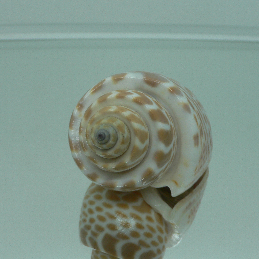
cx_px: 136
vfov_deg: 40.0
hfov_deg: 40.0
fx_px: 356
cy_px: 131
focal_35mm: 42
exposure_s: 1/60
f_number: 2.8
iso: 80
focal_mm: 4.6
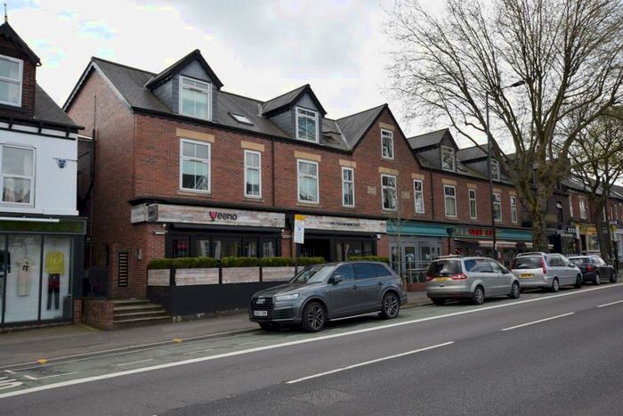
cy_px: 208
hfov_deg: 61.9
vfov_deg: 43.6
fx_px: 519
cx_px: 312
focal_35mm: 30
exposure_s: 1/250
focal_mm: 20
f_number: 8
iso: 250
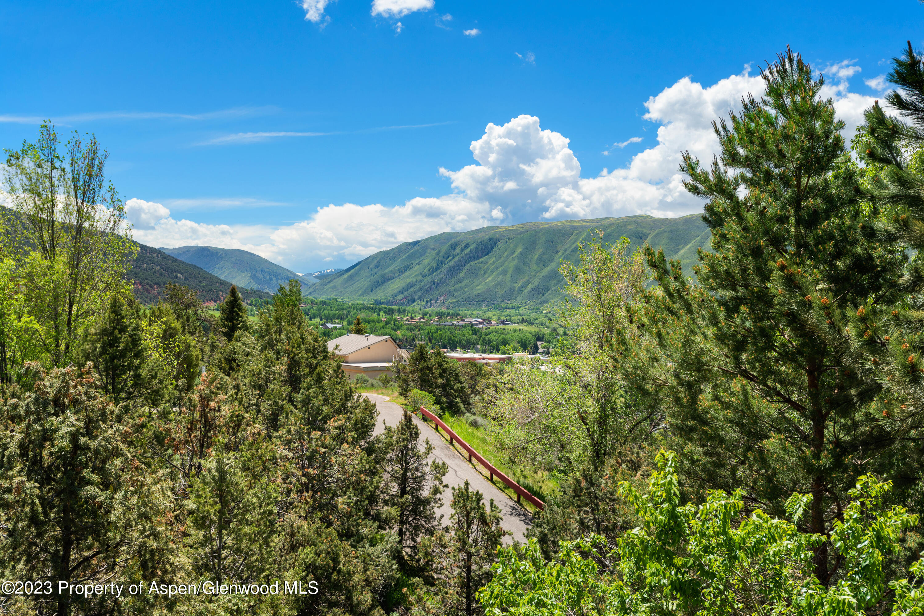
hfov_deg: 54.4
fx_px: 899
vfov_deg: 37.9
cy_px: 308
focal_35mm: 35
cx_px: 462
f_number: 7.1
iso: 100
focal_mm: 35
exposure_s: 1/250
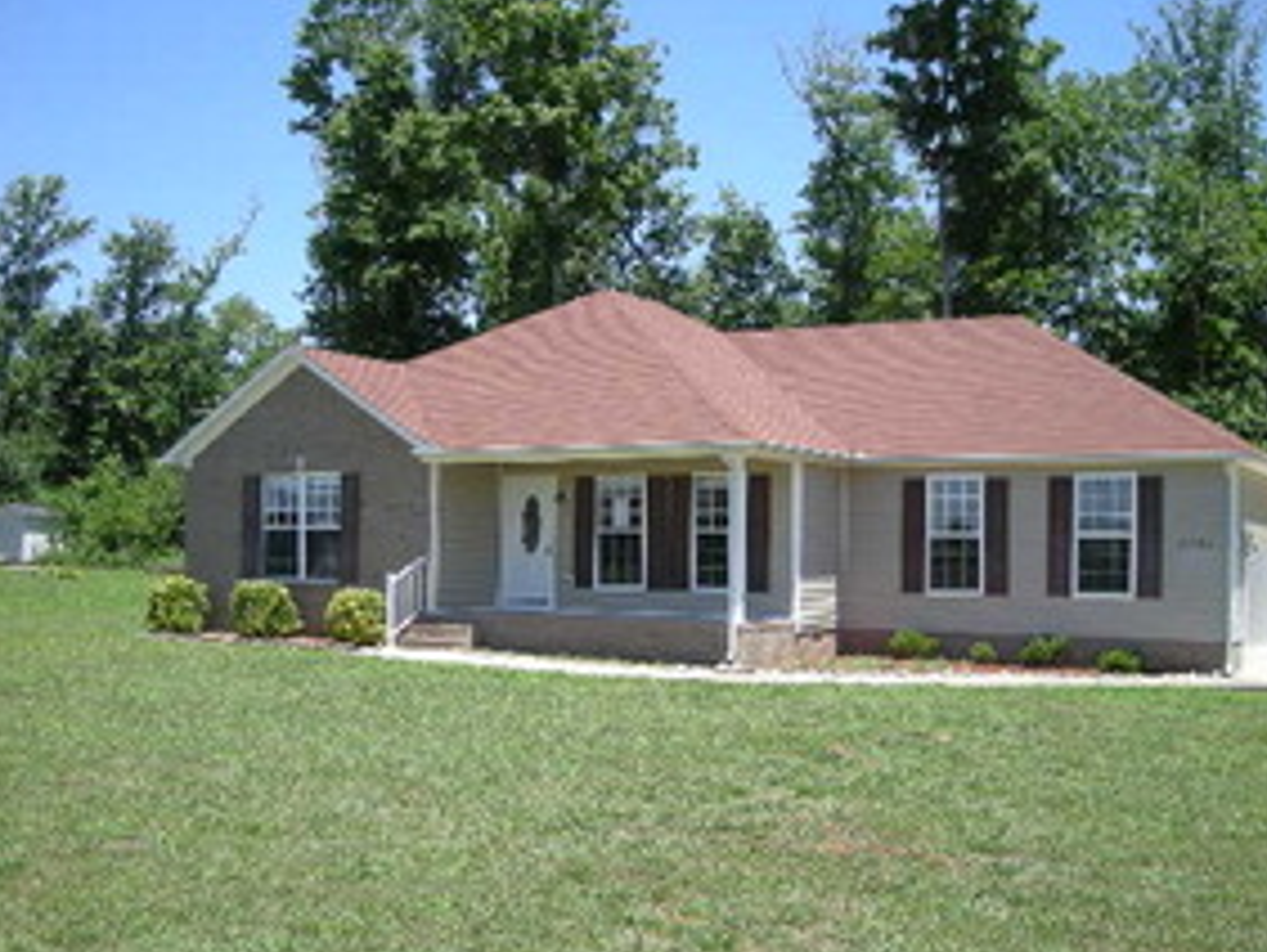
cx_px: 651
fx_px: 1575
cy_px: 472
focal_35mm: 43
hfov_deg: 43.8
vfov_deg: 33.6
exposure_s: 1/454
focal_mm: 5.7
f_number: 2.8
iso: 50
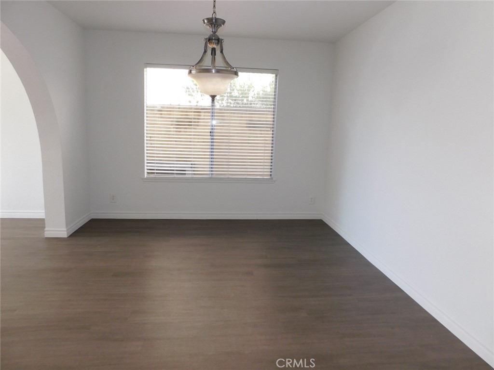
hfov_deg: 73.9
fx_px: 328
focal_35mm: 23
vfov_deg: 58.9
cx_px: 247
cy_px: 185
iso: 125
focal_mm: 4
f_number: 3
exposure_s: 1/50
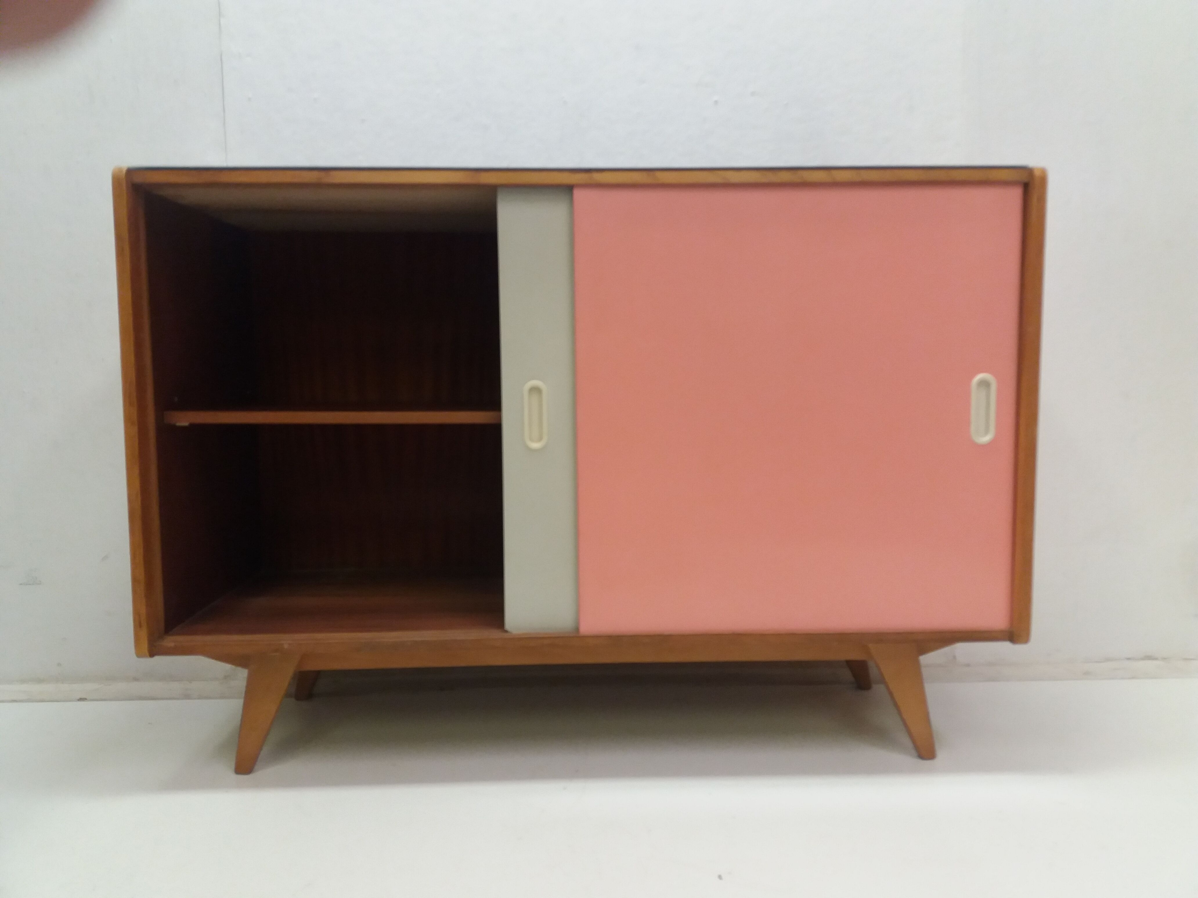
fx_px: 969
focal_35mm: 28
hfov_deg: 63.4
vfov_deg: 49.7
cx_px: 599
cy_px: 449
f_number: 1.9
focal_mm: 3.7
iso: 160
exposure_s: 1/33
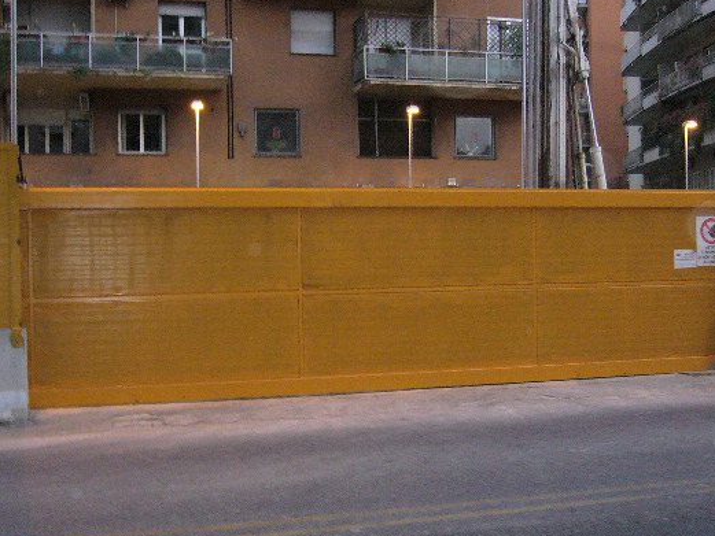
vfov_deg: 33.6
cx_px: 350
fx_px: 888
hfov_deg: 43.8
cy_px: 259
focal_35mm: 43
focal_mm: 5.8
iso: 400
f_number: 2.8
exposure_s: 1/30
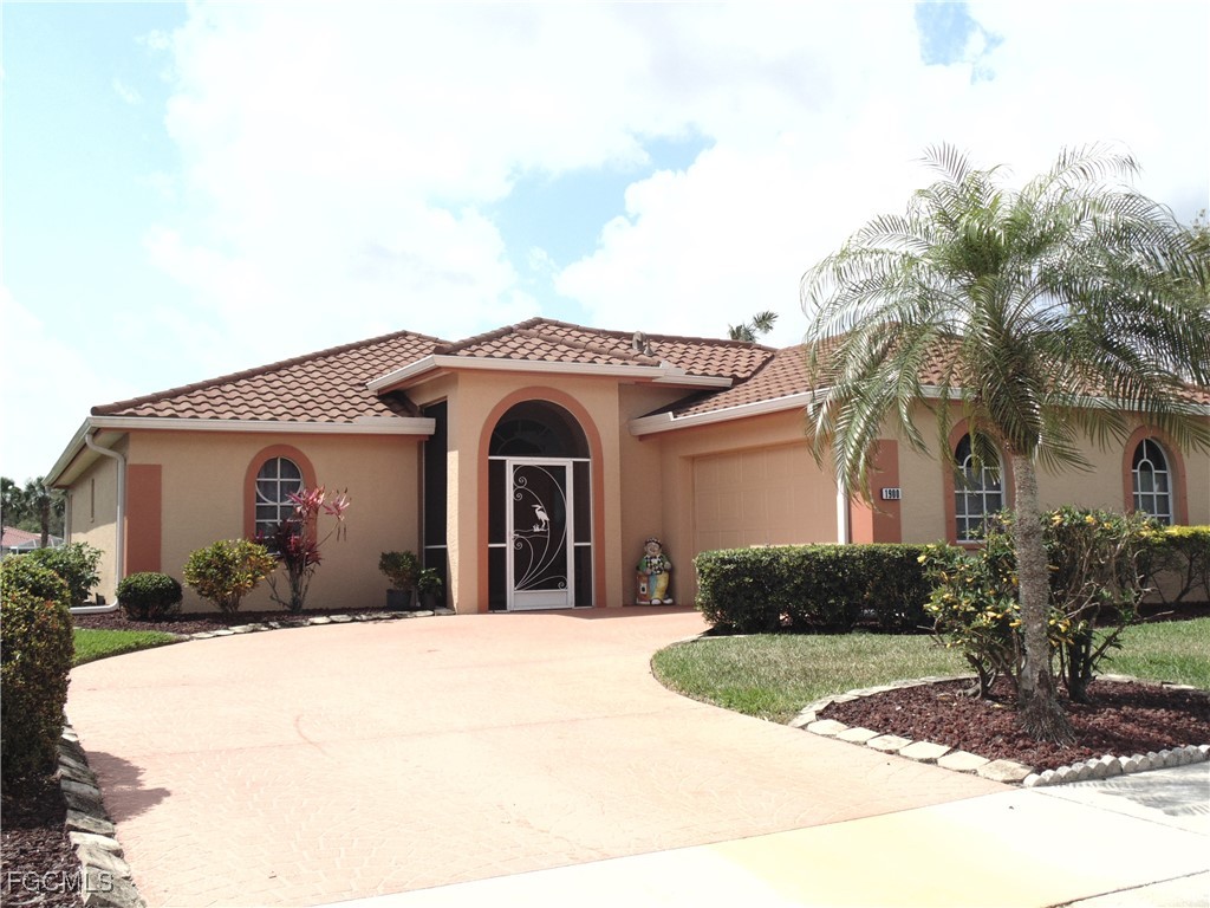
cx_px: 605
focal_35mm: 34
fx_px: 1188
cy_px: 454
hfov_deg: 54.0
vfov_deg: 41.8
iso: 80
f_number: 10.7
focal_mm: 6.2
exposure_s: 1/125
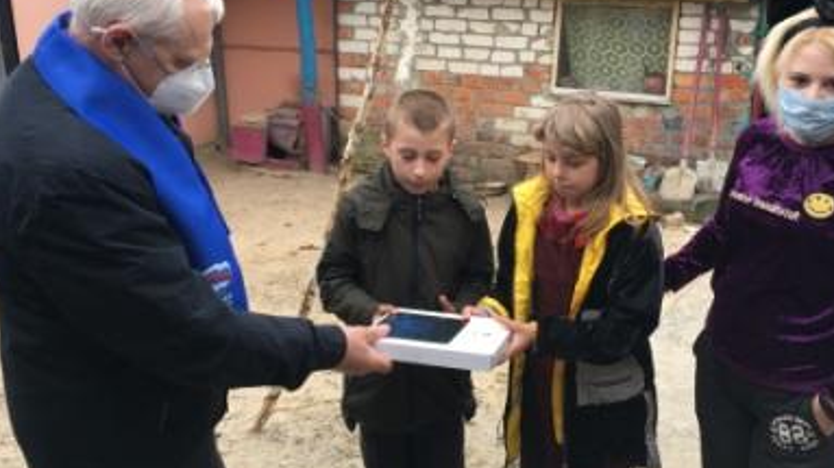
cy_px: 194
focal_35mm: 37
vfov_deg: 31.9
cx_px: 470
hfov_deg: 53.9
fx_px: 818
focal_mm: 4.15
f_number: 2.2
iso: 25
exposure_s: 1/100
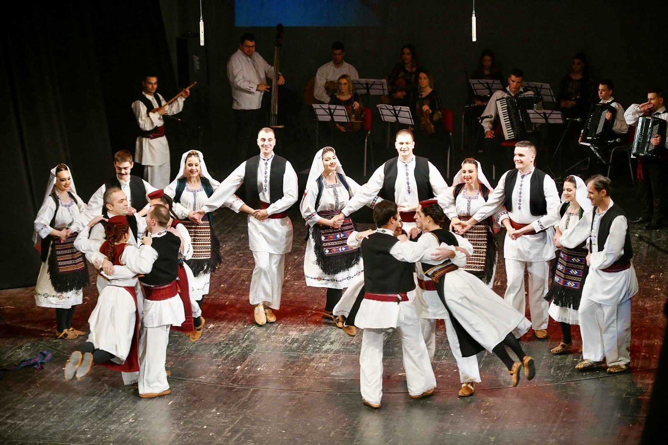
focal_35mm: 102
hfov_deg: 20.0
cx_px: 334
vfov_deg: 13.4
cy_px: 222
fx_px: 1893
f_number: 2.8
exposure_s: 1/250
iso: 800
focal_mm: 102
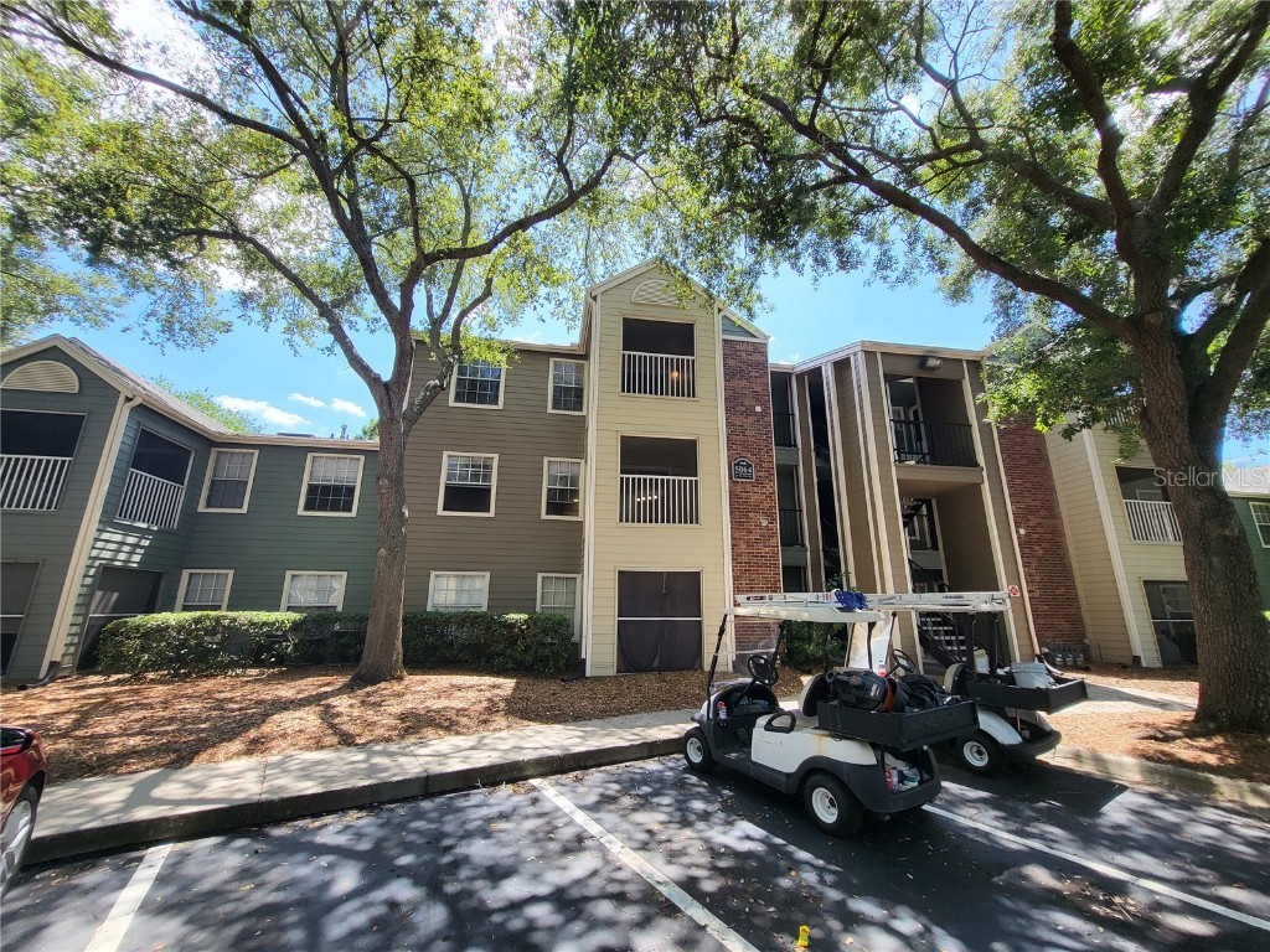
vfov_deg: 89.9
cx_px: 635
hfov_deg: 106.2
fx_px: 477
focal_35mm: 13
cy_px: 476
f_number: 2.2
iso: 32
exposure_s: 1/330
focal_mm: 1.74
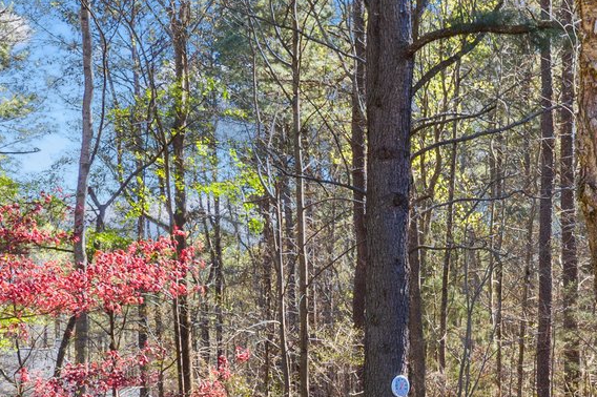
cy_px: 519
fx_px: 1674
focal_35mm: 101
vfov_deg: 13.1
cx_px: 653
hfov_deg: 19.4
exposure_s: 1/160
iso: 100
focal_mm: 10.26
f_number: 4.5
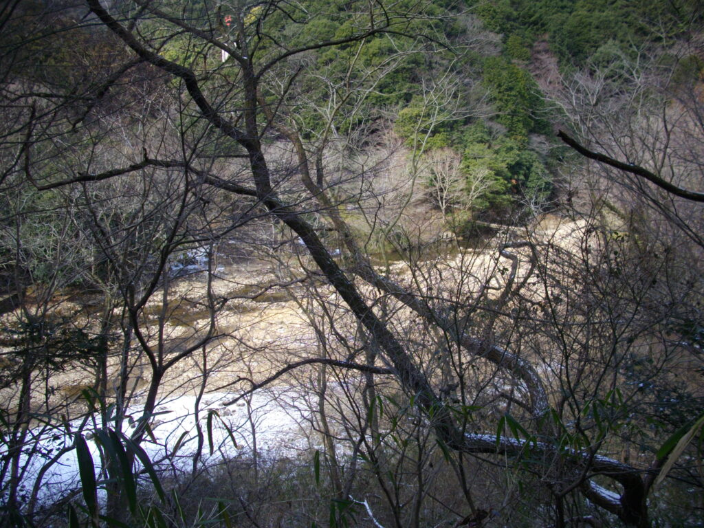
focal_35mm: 37
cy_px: 264
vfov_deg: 38.7
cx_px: 352
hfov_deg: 50.1
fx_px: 752
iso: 100
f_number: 2.8
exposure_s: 1/320
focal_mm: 6.2
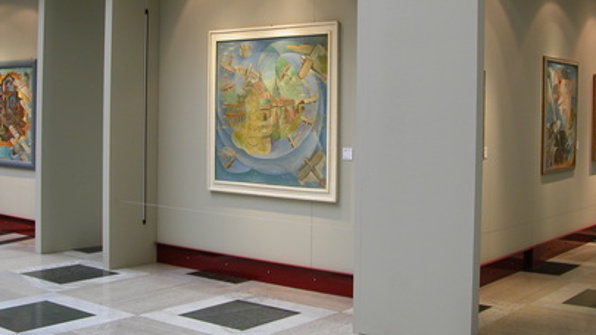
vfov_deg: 24.8
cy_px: 108
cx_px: 331
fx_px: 759
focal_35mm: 48
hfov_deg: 42.8
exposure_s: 1/4.4
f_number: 2.8
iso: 100
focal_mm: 8.9
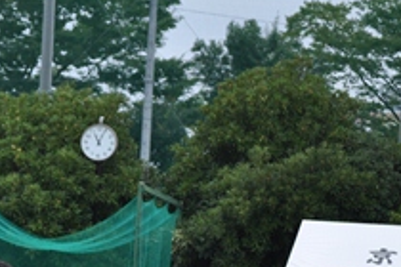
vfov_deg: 3.3
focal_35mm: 420
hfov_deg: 4.9
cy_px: 392
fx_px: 4678
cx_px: -53
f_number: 5
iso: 400
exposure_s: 1/1250
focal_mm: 92
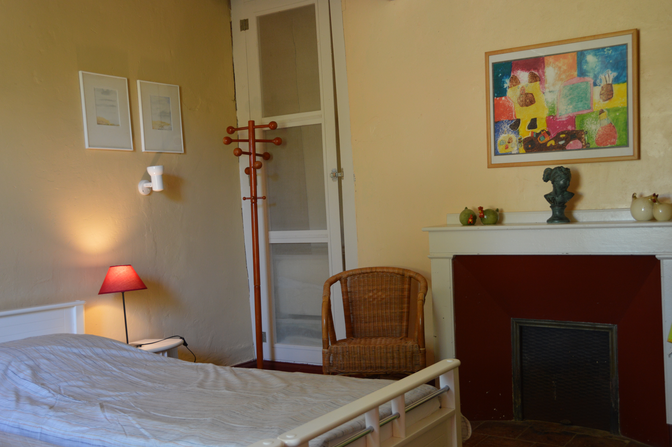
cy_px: 224
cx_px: 336
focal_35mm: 39
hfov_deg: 49.6
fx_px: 727
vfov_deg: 34.1
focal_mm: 26
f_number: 4
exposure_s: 1/20
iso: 400
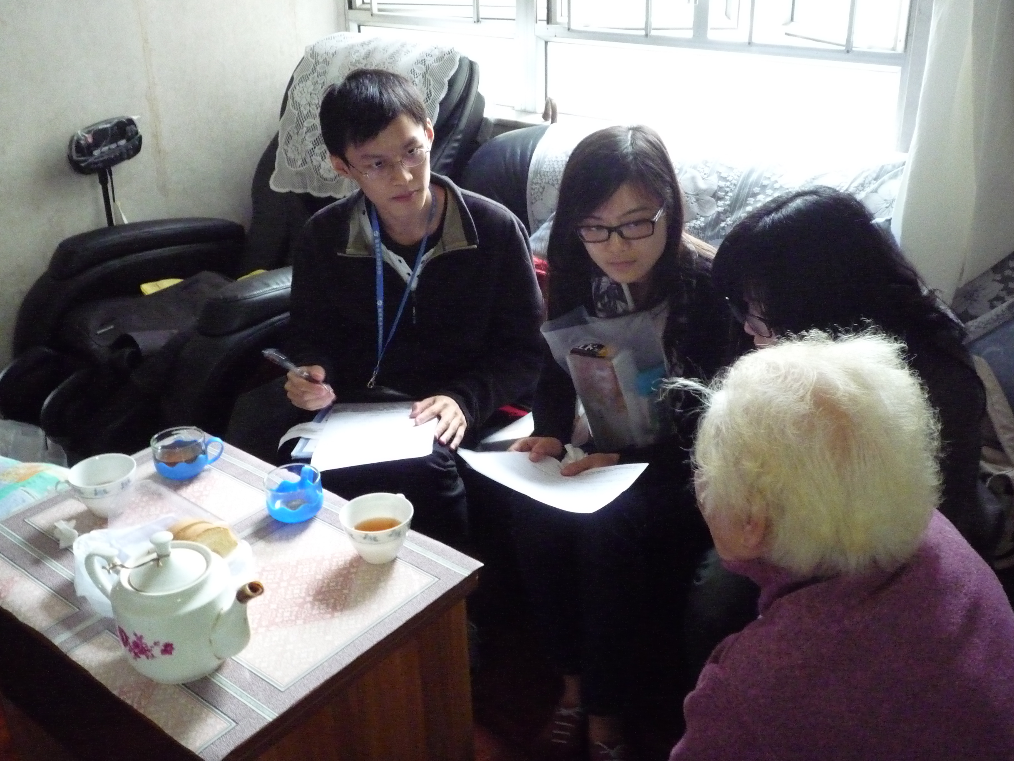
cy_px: 380
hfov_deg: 51.4
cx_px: 507
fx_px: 1055
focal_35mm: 36
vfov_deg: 39.7
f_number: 3.8
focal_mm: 6.3
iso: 800
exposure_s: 1/13
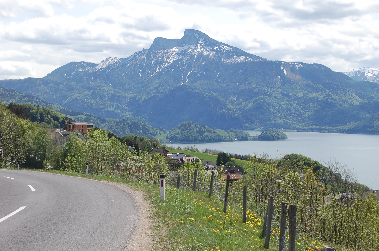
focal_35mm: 82
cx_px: 190
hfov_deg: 24.7
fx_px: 867
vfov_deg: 16.5
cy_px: 126
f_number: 10
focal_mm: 55
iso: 200
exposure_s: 1/250
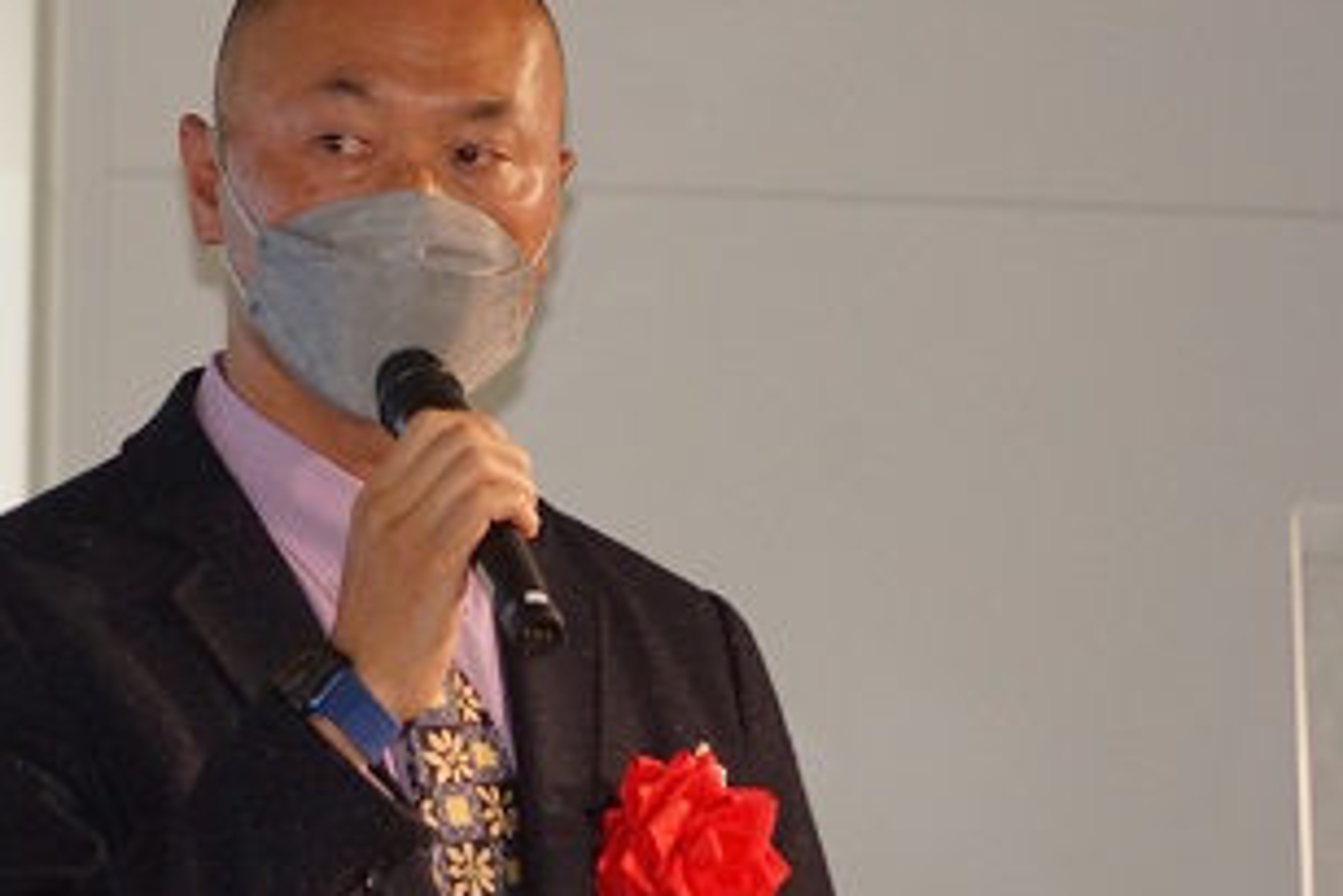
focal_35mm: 497
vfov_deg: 2.8
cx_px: 398
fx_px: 18549
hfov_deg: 4.1
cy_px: 347
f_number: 5.6
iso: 1250
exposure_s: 1/160
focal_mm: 200
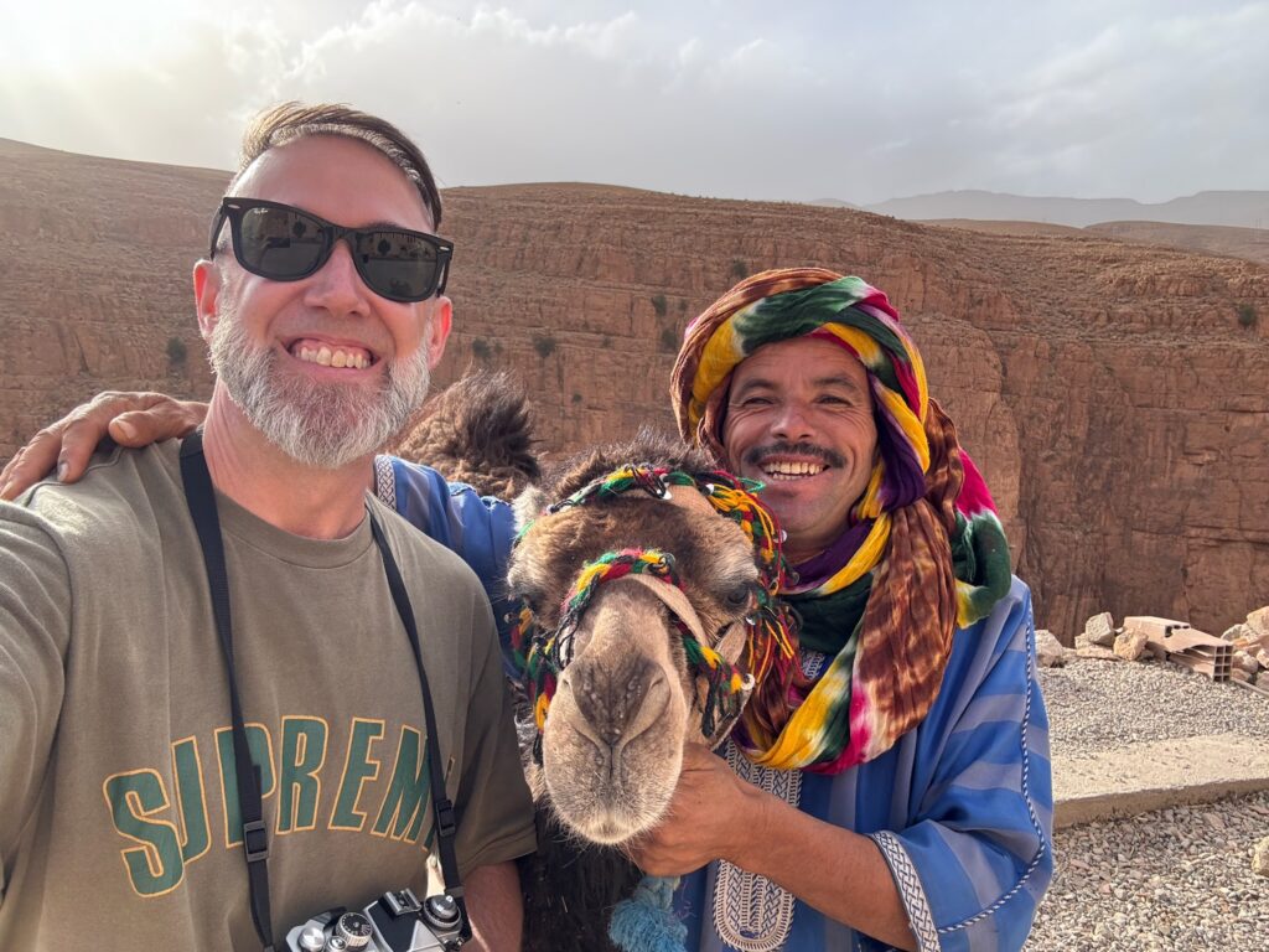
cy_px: 476
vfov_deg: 58.9
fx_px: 843
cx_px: 634
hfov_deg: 73.9
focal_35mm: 23
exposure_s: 1/351
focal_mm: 2.69
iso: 25
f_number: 1.9
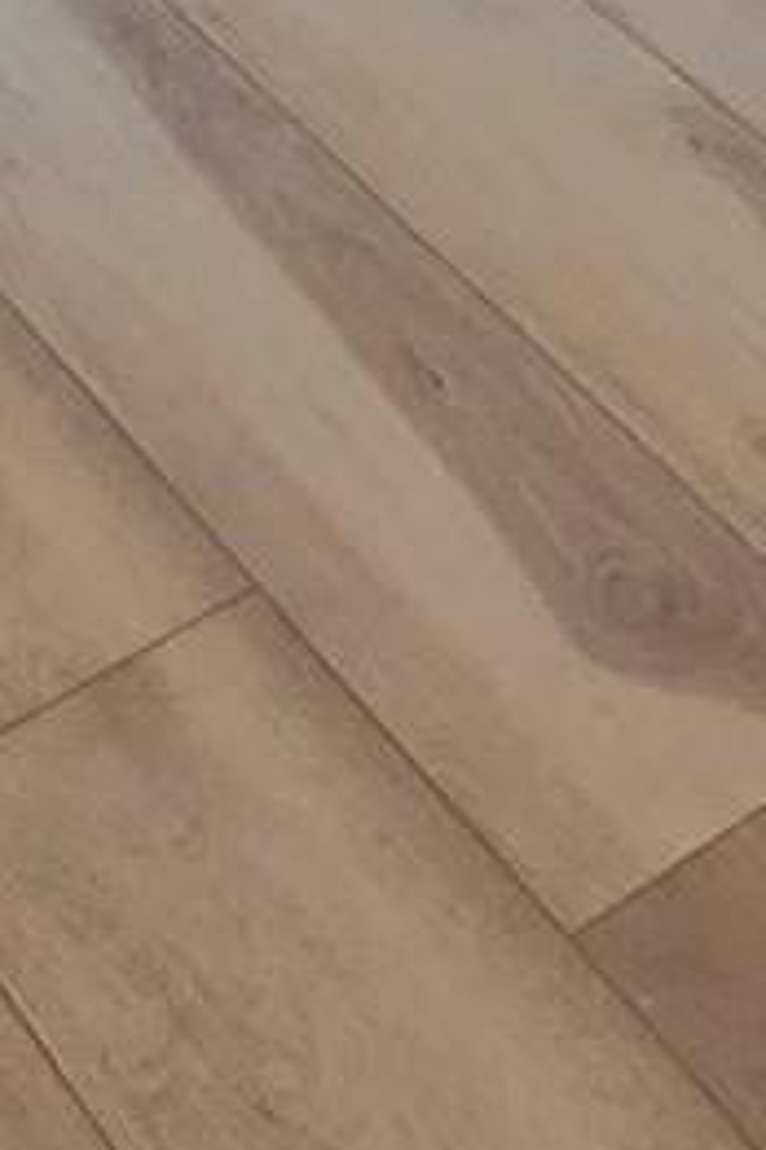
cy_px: -1498
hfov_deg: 12.8
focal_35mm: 106
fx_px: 3383
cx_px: 696
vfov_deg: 14.2
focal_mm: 1.7
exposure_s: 1/60
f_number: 2.2
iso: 40
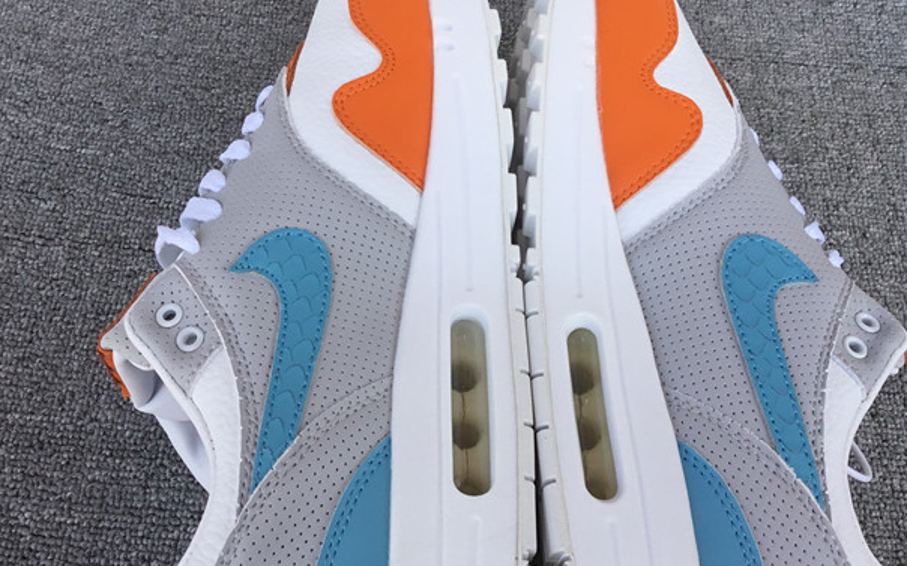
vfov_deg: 26.3
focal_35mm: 49
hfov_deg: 41.1
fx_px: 1211
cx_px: 478
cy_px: 301
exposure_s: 1/327
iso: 25
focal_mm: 3.3
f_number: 2.4
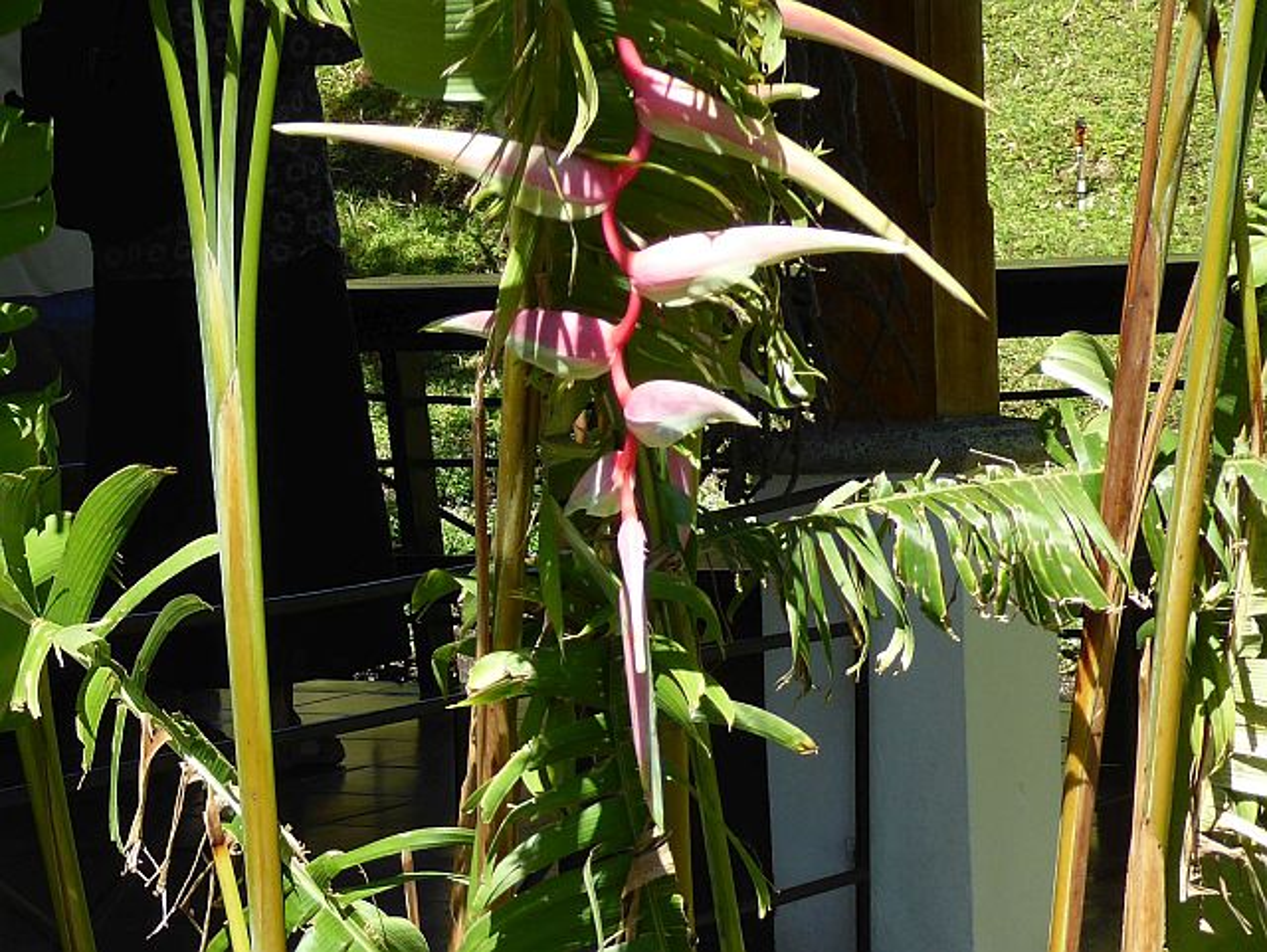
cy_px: 476
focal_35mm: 65
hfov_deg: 29.8
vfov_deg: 22.6
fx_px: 2381
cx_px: 634
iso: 100
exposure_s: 1/320
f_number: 4.3
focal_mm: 10.9
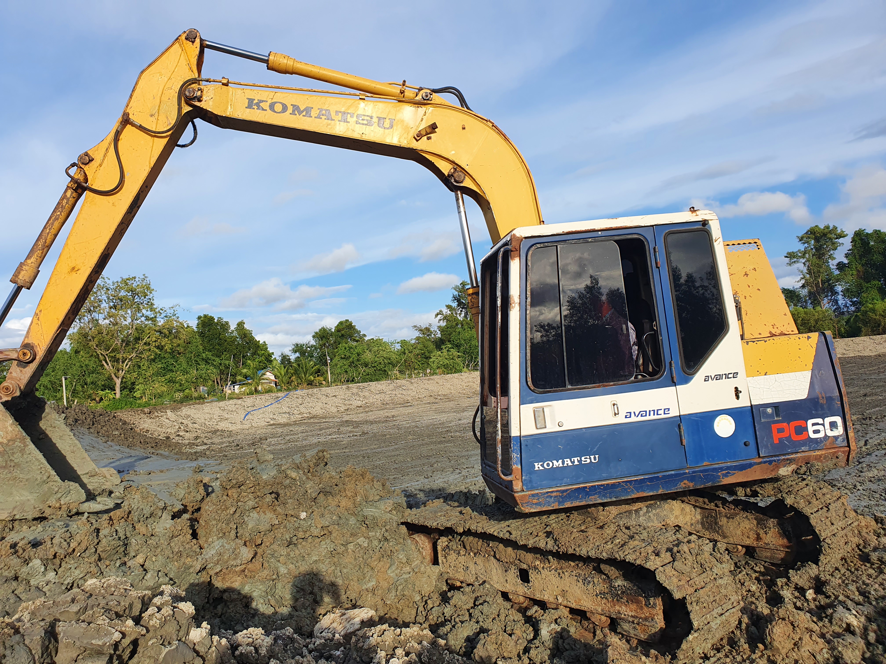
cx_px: 443
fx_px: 665
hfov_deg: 67.3
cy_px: 332
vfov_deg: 53.1
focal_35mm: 26
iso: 50
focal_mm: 4.32
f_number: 2.4
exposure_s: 1/1080
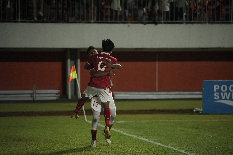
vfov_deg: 9.3
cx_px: 116
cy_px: 78
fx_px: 951
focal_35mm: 147
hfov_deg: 14.0
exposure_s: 1/1000
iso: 8000
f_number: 2.8
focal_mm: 147
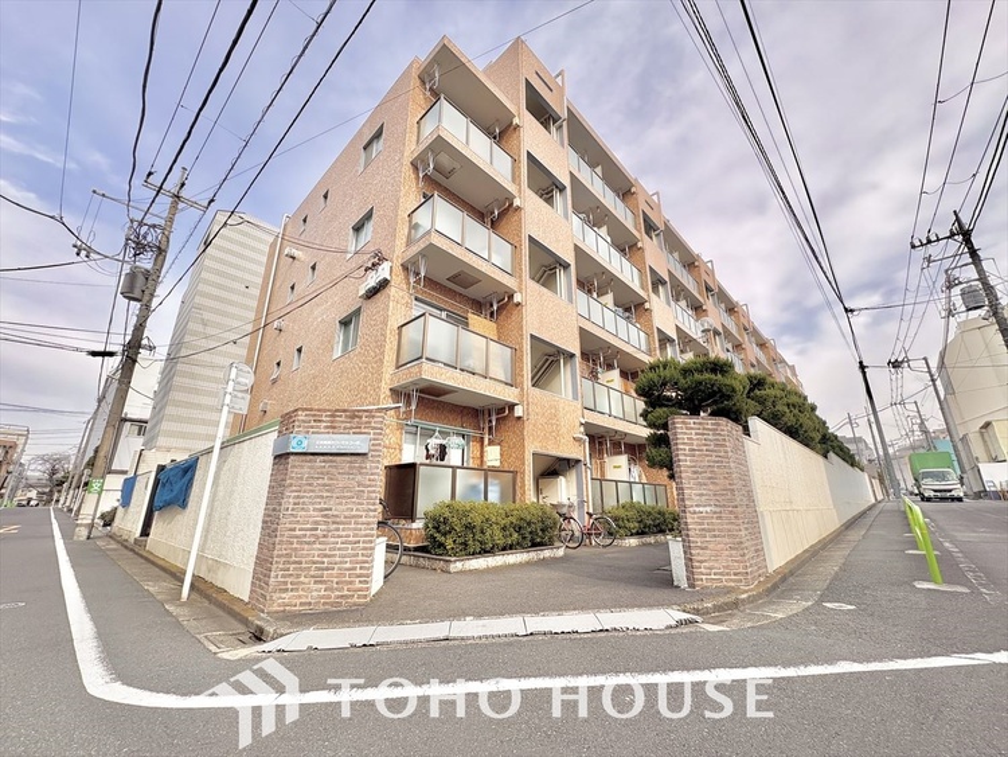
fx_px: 408
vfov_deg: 85.7
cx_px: 504
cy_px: 378
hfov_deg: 102.0
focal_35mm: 14
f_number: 2.2
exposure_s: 1/727
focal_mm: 2.22
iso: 50
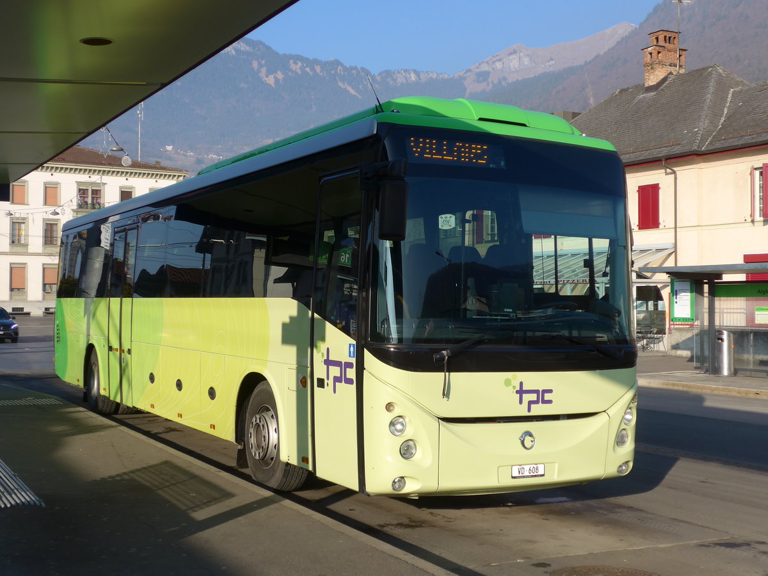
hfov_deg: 41.2
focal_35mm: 46
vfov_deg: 31.5
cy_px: 288
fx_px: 1021
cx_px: 384
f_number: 3
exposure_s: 1/1000
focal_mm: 9.5
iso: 80
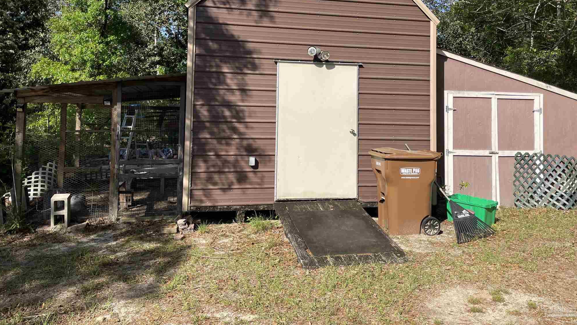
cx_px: 293
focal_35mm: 29
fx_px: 444
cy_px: 104
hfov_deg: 66.1
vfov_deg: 39.6
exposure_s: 1/2564
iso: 32
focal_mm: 4.2
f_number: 1.6
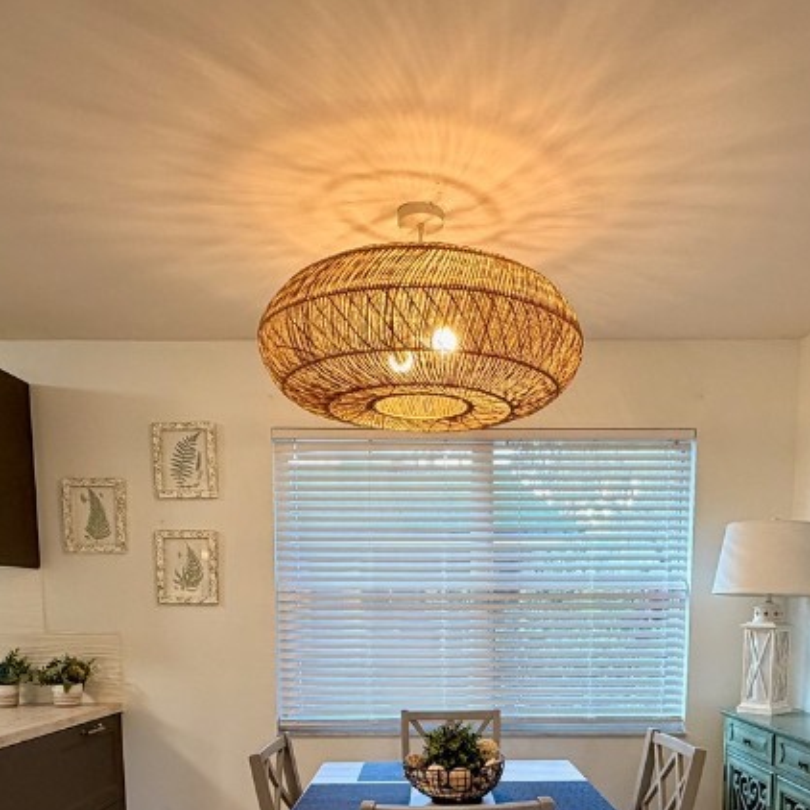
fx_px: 794
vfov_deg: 49.1
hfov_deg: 53.9
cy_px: 704
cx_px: 455
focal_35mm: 30
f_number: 2.2
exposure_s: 1/60
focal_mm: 2.22
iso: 200
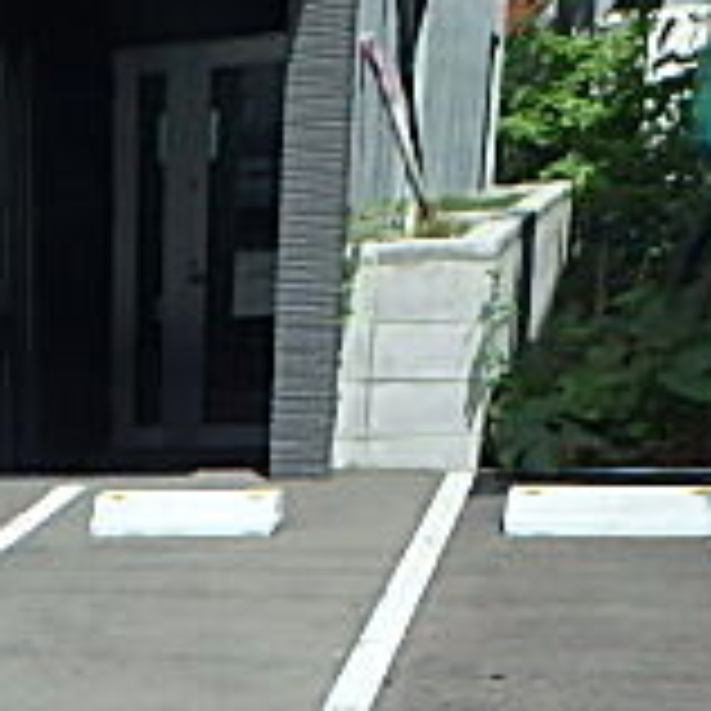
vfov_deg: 20.4
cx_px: -306
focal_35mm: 75
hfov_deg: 20.3
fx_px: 1743
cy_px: 999
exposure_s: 1/320
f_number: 6
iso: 125
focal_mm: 3.7
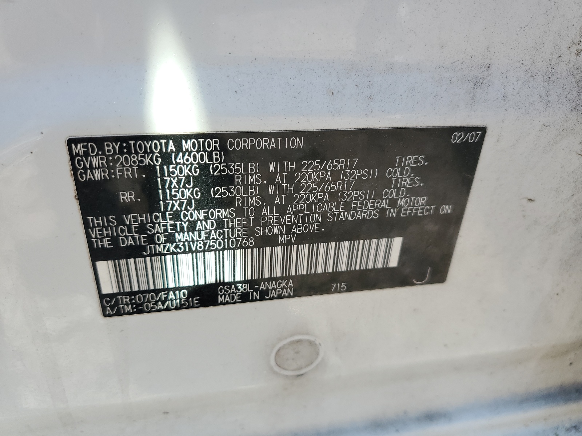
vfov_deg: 53.1
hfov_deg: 67.3
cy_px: 218
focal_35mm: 26
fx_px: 437
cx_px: 291
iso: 50
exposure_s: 1/526
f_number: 1.5
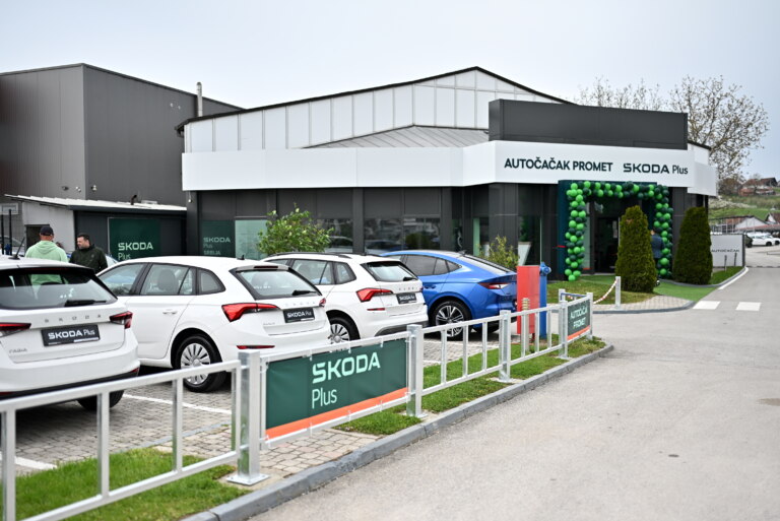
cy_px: 260
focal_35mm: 35
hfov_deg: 54.4
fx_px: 759
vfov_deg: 37.9
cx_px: 390
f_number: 1.2
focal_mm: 35
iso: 125
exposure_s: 1/6400
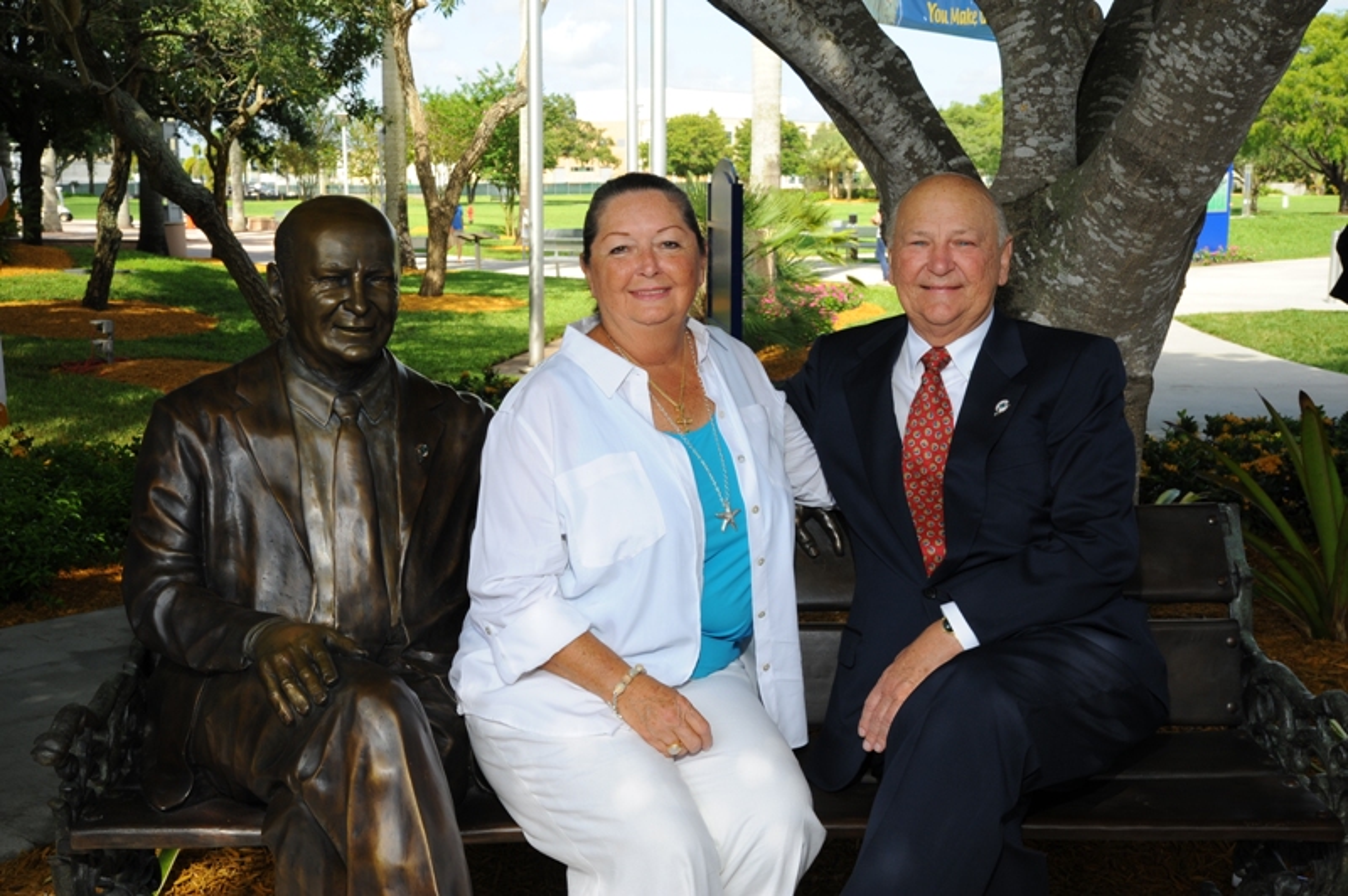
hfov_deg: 46.4
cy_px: 448
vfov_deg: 31.8
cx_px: 674
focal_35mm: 42
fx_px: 1571
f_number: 13
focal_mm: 42
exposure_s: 1/125
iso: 400
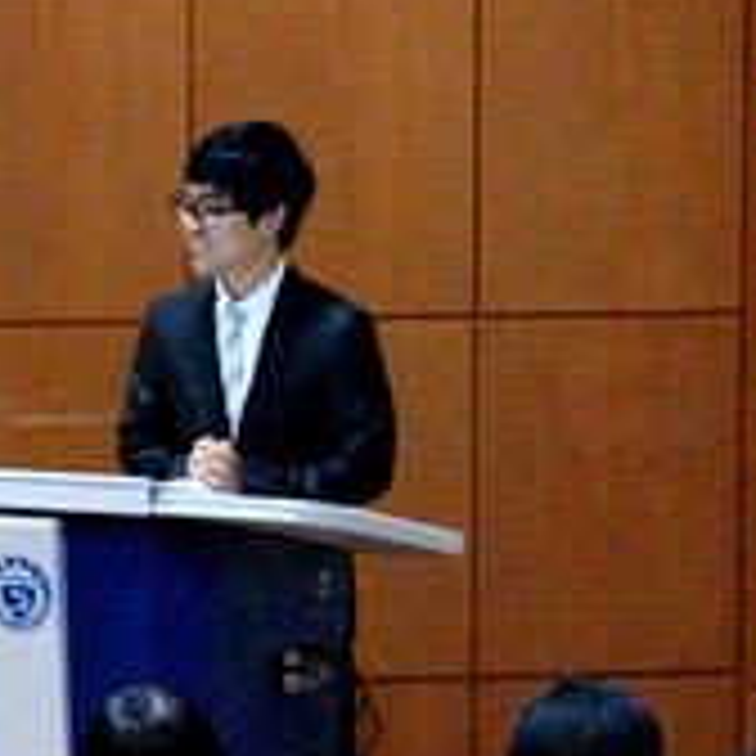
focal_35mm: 297
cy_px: 382
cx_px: -220
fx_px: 7338
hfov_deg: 5.9
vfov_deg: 5.9
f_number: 5.6
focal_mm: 52
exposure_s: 1/20
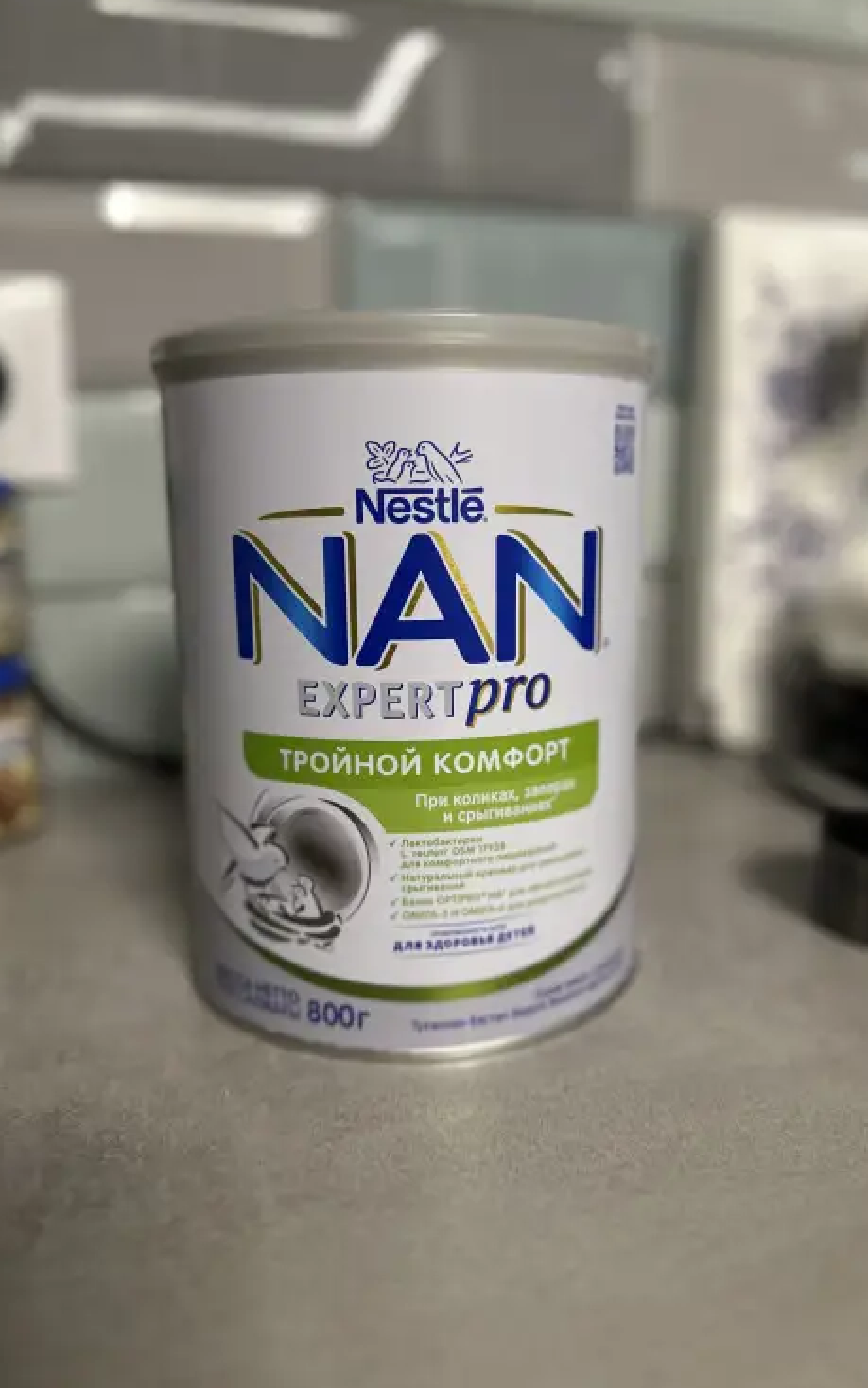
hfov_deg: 47.6
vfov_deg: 70.4
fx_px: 984
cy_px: 681
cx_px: 457
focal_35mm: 26
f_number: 1.78
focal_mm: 6.86
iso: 250
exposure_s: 1/60
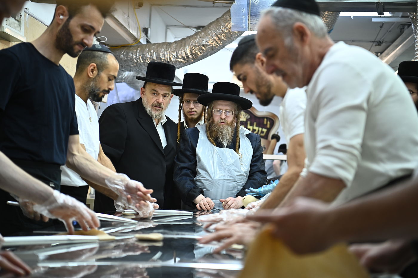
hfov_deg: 28.9
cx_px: 209
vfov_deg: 19.4
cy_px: 139
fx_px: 812
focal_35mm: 70
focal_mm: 70
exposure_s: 1/250
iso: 1000
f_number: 3.2
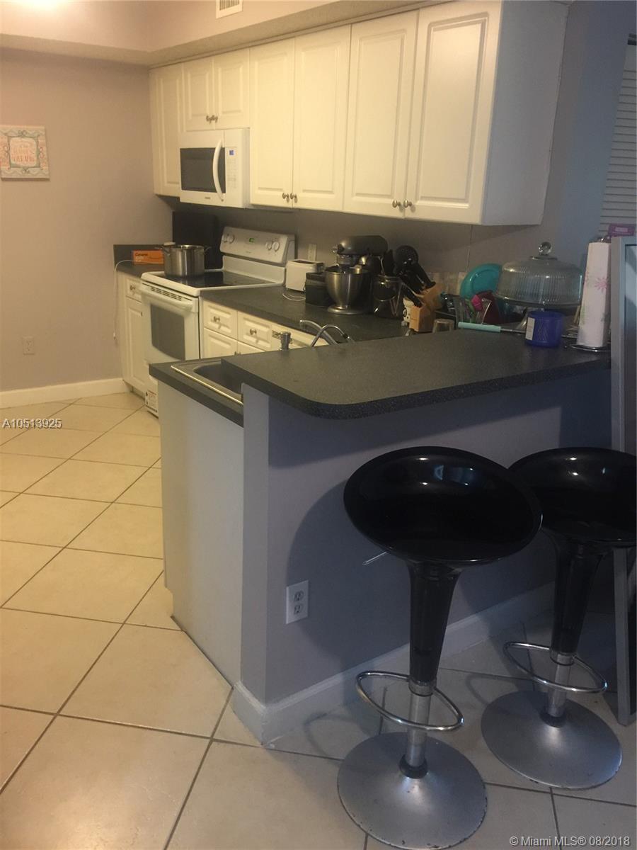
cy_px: 425
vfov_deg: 61.7
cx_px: 318
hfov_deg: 48.2
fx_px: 712
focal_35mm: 29
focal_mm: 4.15
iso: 125
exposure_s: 1/10
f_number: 2.2
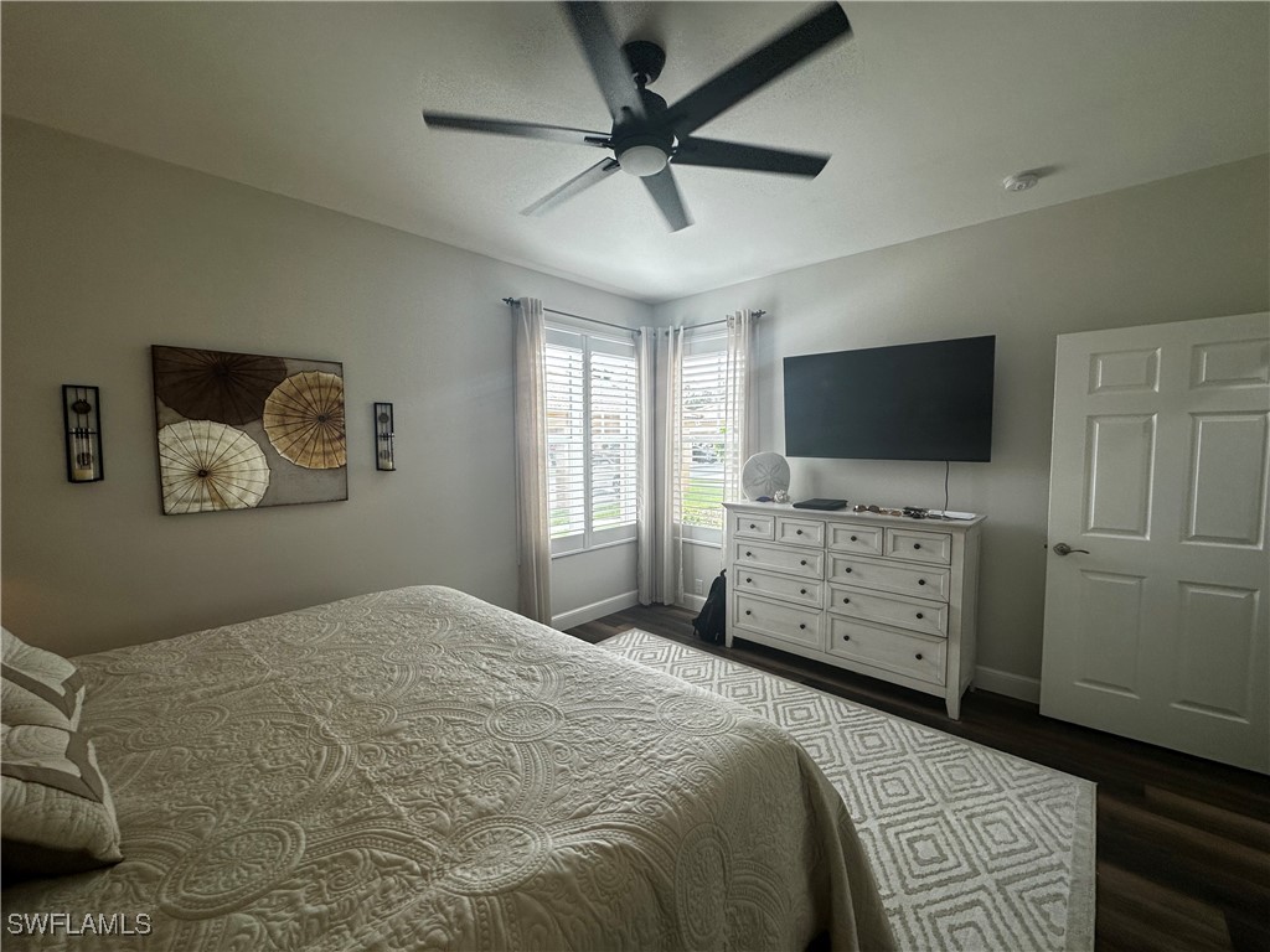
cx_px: 635
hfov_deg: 102.1
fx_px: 514
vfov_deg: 85.7
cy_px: 476
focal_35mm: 14
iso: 64
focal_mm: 2.22
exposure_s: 1/120
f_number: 2.2
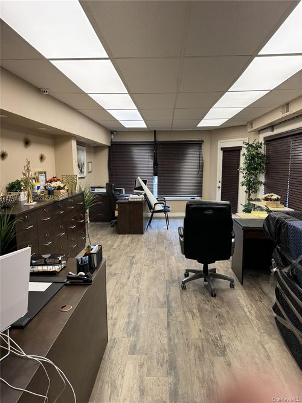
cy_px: 202
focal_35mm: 24
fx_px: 279
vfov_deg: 71.6
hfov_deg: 56.8
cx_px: 151
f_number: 1.78
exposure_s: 1/120
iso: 100
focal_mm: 6.76
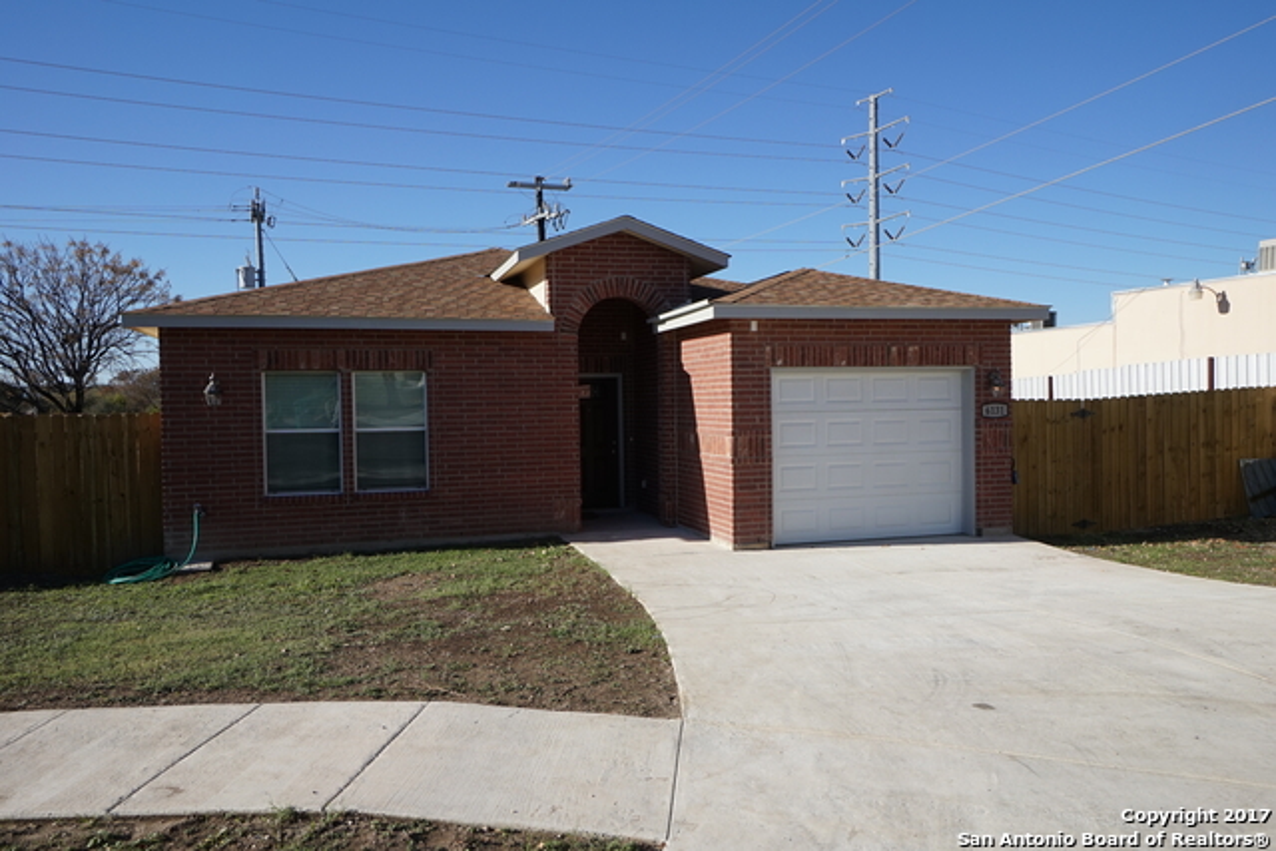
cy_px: 426
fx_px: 957
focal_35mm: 27
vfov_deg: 48.0
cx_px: 638
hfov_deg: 67.4
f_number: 11
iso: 160
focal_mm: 18
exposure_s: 1/250
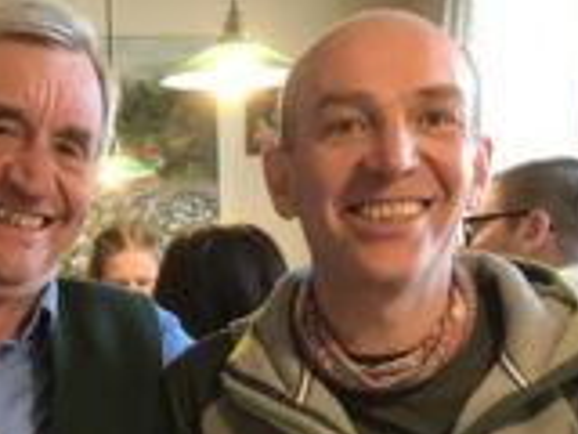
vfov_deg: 20.3
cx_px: 72
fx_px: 1169
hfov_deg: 26.9
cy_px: 448
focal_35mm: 70
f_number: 1.8
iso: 40
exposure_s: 1/17
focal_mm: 3.99
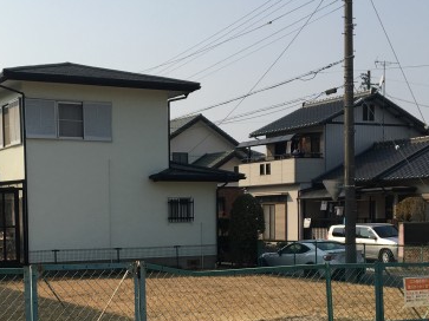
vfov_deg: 22.5
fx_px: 793
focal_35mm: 64
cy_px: 274
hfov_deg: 30.1
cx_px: 158
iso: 25
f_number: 2.2
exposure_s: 1/2079
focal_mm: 4.15
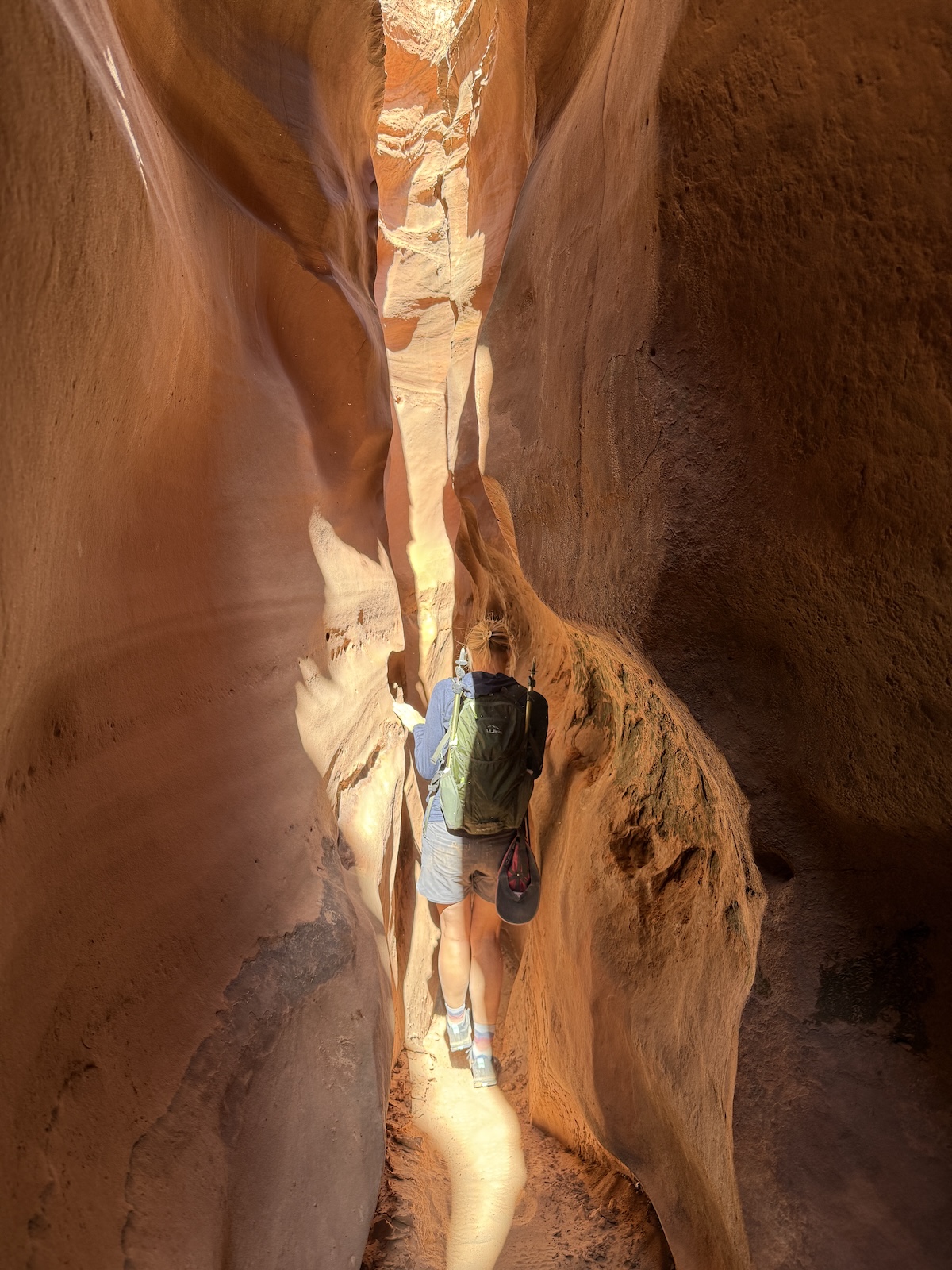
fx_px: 880
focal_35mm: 24
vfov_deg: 71.6
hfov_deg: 56.8
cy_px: 635
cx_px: 476
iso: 100
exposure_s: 1/238
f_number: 1.78
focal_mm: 6.76
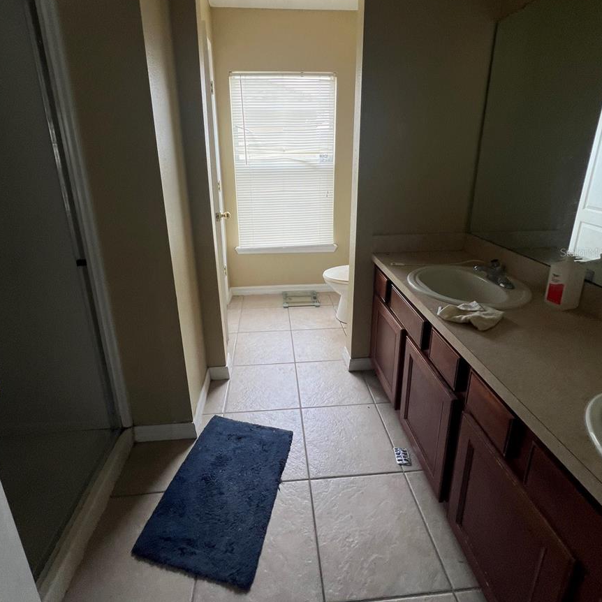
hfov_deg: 87.4
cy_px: 252
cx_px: 295
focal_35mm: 16
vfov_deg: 86.7
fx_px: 315
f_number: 1.8
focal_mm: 1.57
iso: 50
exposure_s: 1/99
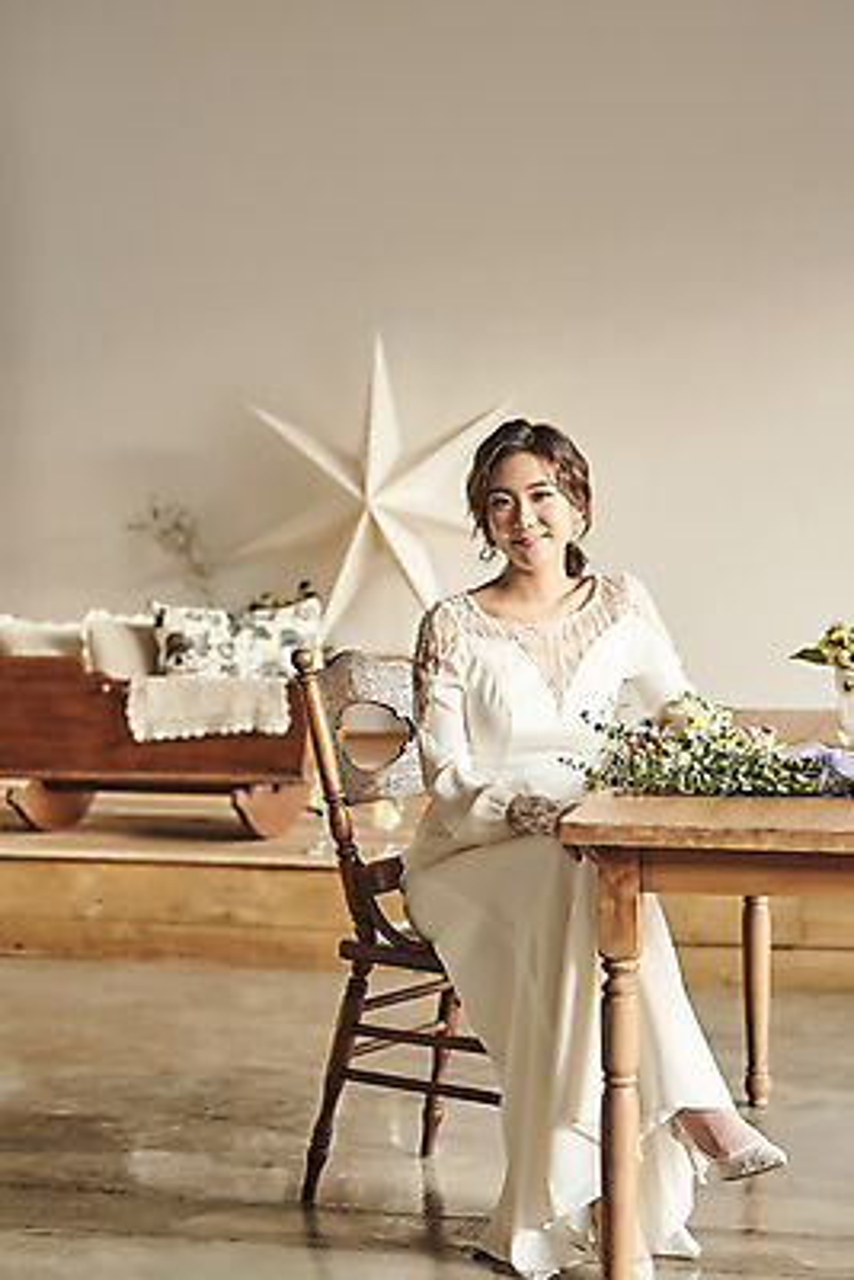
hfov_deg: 16.1
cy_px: 640
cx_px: 427
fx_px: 3022
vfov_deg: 23.9
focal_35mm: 85
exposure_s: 1/50
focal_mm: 85
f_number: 2.8
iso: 400
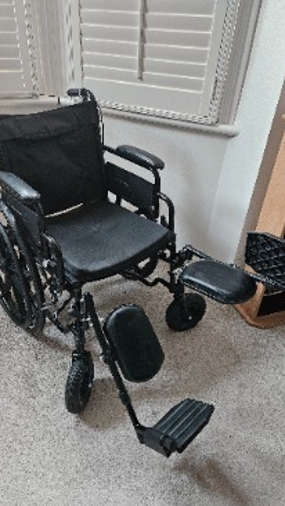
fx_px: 349
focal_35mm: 26
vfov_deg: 71.9
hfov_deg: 44.4
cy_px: 253
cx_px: 134
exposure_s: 1/101
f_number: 1.8
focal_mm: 5.4
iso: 800
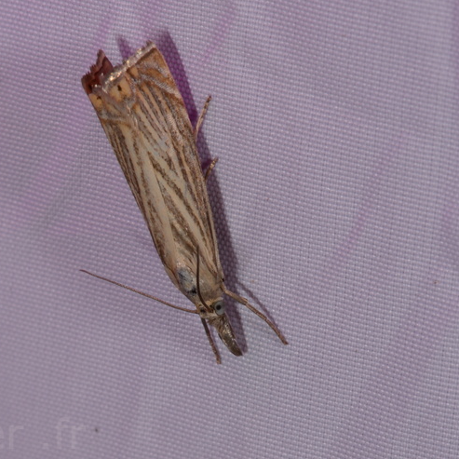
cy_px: 219
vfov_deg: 10.1
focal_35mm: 174
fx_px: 2606
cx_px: 161
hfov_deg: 10.1
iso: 100
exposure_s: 1/60
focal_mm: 85
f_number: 32
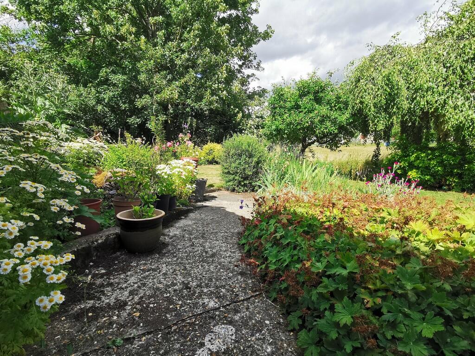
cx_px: 238
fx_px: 233
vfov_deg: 74.7
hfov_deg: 91.0
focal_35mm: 17
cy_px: 178
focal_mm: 2.26
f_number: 2.2
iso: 50
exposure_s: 1/422
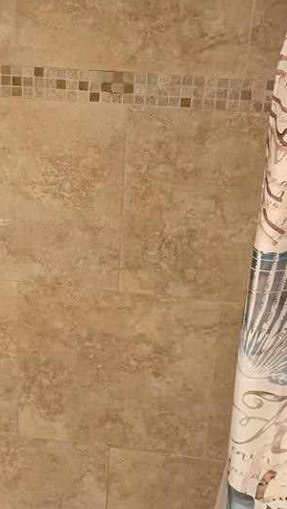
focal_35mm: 64
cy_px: 165
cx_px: 43
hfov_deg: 18.6
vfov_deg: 32.5
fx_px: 865
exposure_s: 1/60
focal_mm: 4.25
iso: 200
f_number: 1.8
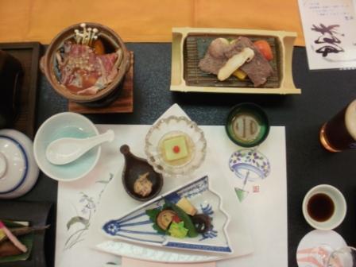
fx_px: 370
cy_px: 134
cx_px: 178
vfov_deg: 39.7
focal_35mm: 36
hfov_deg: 51.4
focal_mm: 6.3
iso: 125
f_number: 3.5
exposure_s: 1/6
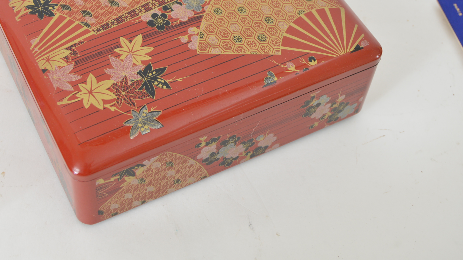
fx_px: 810
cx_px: 185
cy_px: 50
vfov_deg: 18.1
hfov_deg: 31.8
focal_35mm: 66
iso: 200
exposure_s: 1/125
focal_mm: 30
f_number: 5
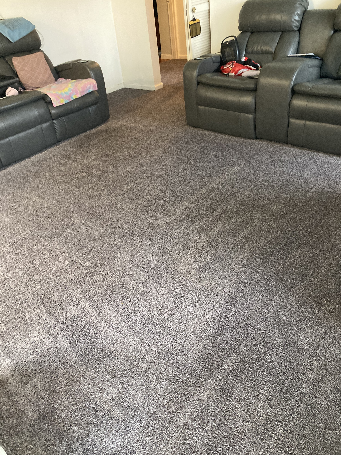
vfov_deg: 63.4
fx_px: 368
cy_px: 228
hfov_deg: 49.7
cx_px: 170
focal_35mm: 28
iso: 400
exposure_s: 1/30
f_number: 1.8
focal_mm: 3.99
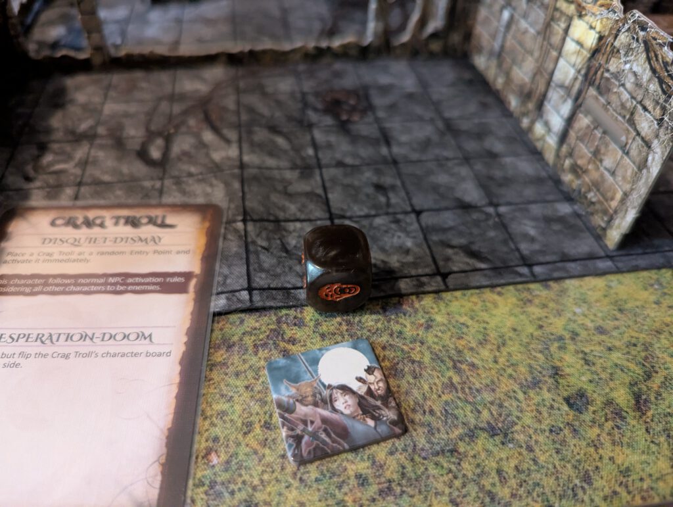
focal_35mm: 24
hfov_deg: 71.5
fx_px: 467
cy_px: 254
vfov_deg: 56.9
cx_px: 336
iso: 1820
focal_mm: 6.81
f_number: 1.85
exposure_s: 1/64.1
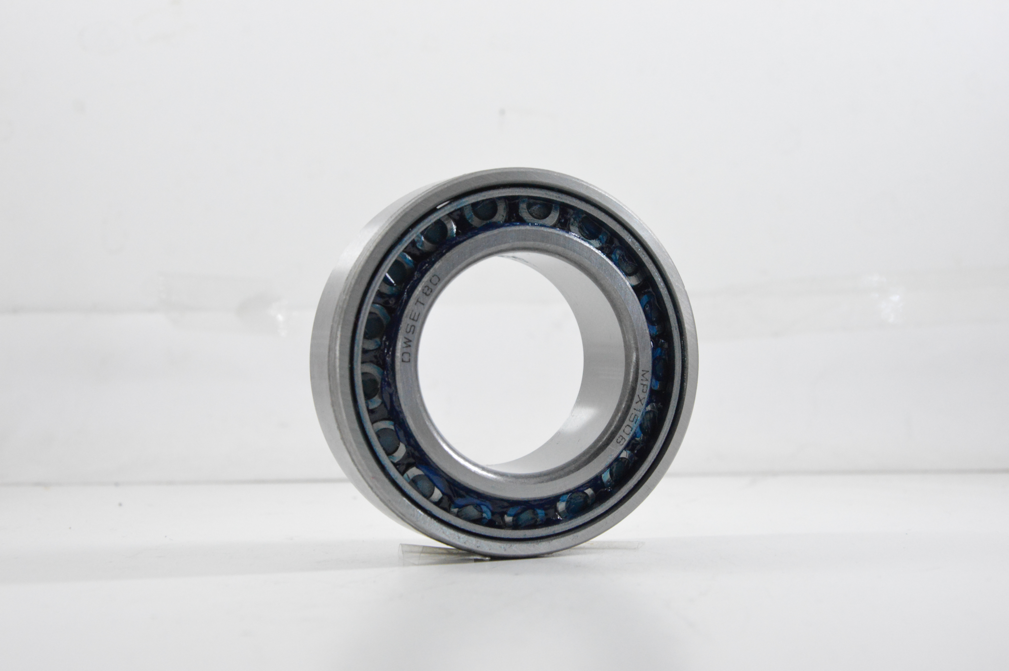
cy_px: 336
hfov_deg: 31.9
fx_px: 1764
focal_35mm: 63
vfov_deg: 21.5
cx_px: 504
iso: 3200
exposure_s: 1/100
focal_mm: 42
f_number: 8
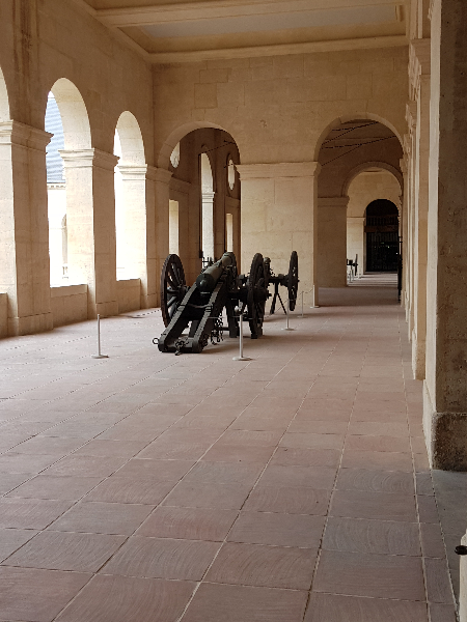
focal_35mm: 26
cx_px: 234
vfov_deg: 67.3
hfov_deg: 53.1
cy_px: 311
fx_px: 468
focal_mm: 4.2
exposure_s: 1/120
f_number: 1.7
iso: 40
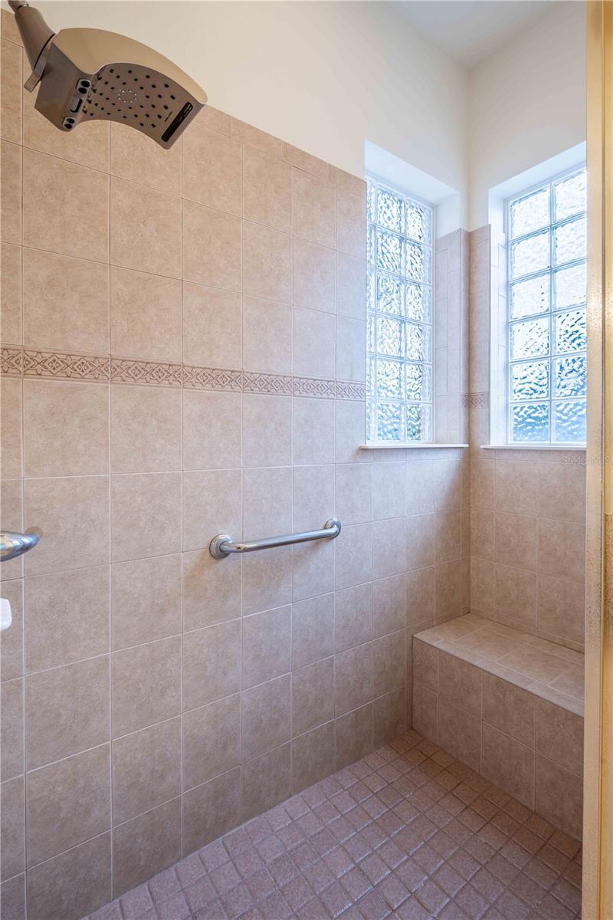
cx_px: 306
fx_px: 409
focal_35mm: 16
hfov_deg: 73.7
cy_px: 460
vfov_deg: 96.7
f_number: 8
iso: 200
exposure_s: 1/50
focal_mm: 16
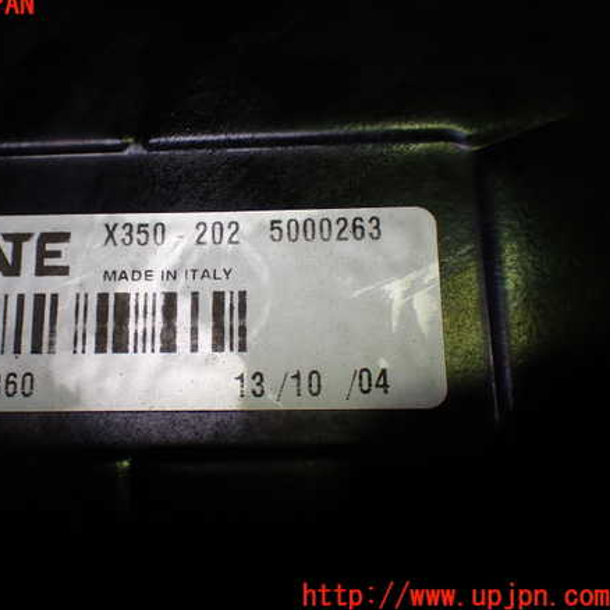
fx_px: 917
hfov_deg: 36.4
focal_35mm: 46
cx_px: 199
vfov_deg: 36.8
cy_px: 301
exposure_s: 1/160
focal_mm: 6.83
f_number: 2.7
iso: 200
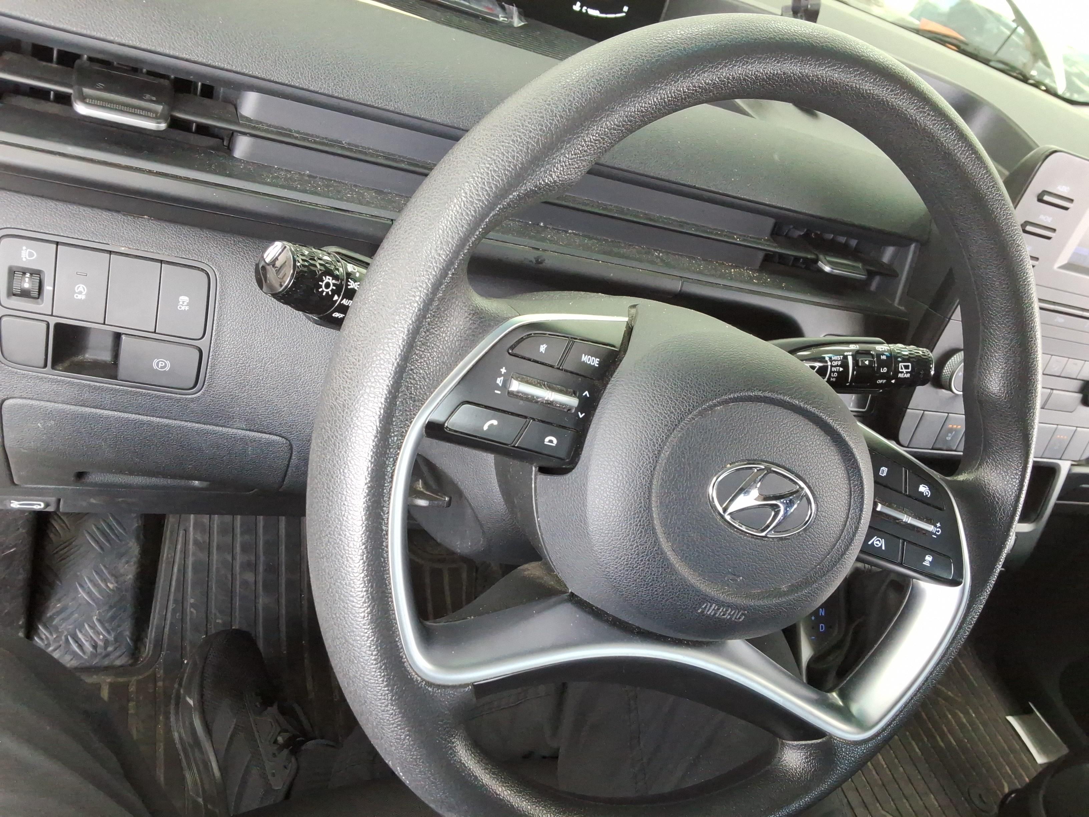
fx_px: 881
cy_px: 408
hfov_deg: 63.4
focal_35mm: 28
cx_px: 544
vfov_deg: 49.7
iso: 164
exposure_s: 1/40
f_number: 1.9
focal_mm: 2.91
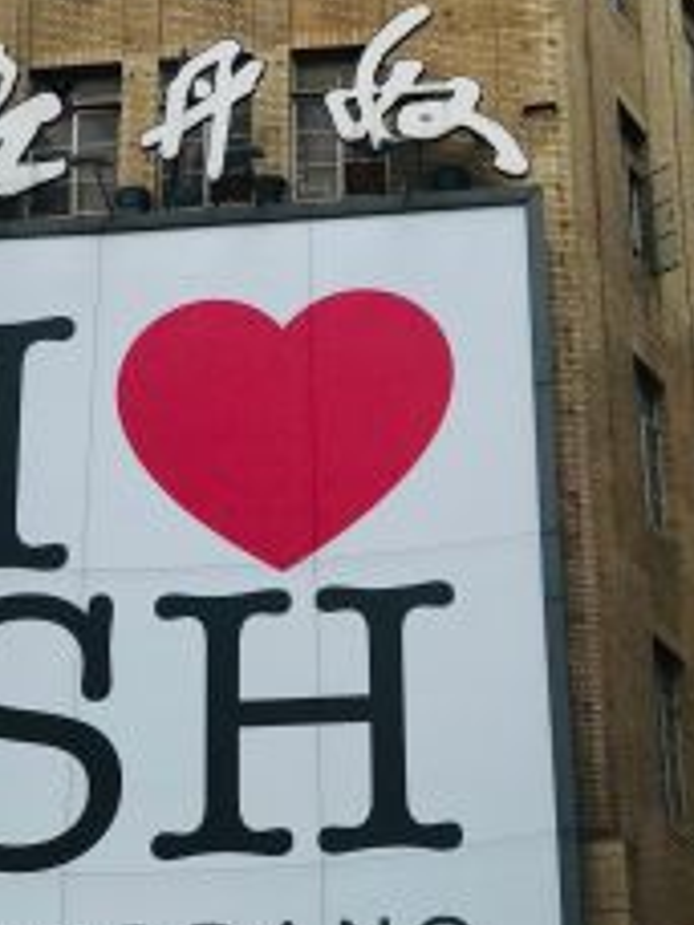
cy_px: 181
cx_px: 175
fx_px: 3128
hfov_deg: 12.6
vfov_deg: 16.7
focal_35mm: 117
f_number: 2.8
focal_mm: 6.6
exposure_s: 1/725
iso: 20
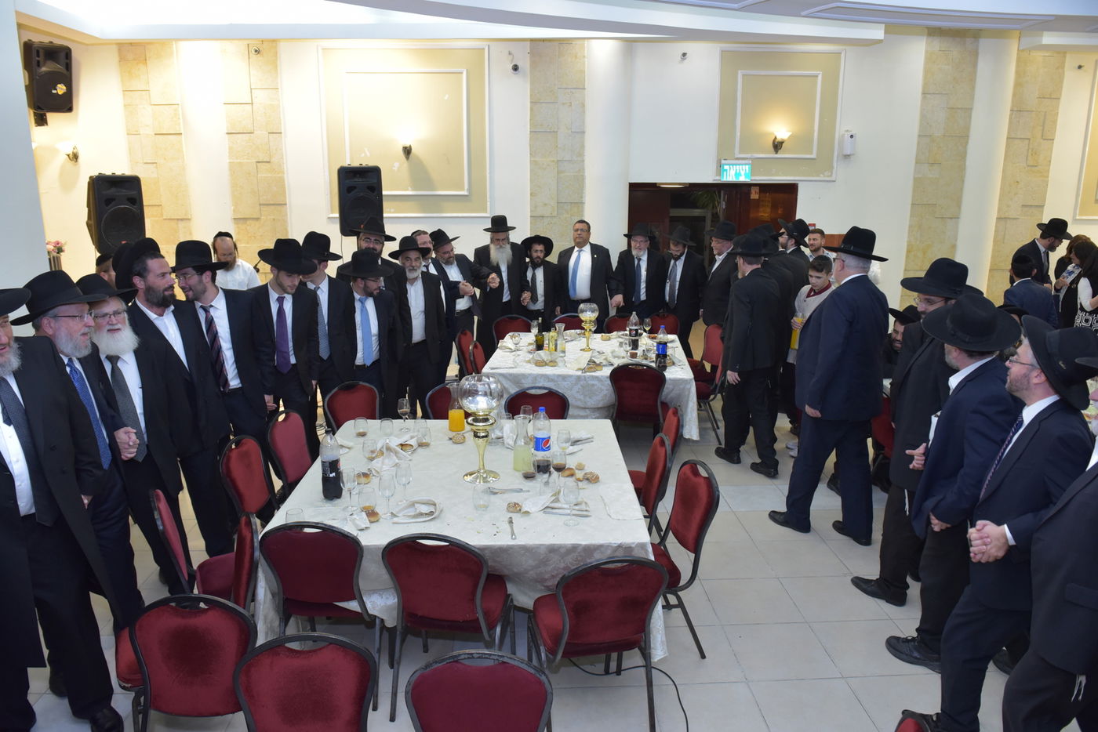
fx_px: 732
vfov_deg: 53.2
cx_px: 549
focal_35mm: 24
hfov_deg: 73.7
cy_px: 366
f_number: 5.6
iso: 2500
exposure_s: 1/200
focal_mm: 24
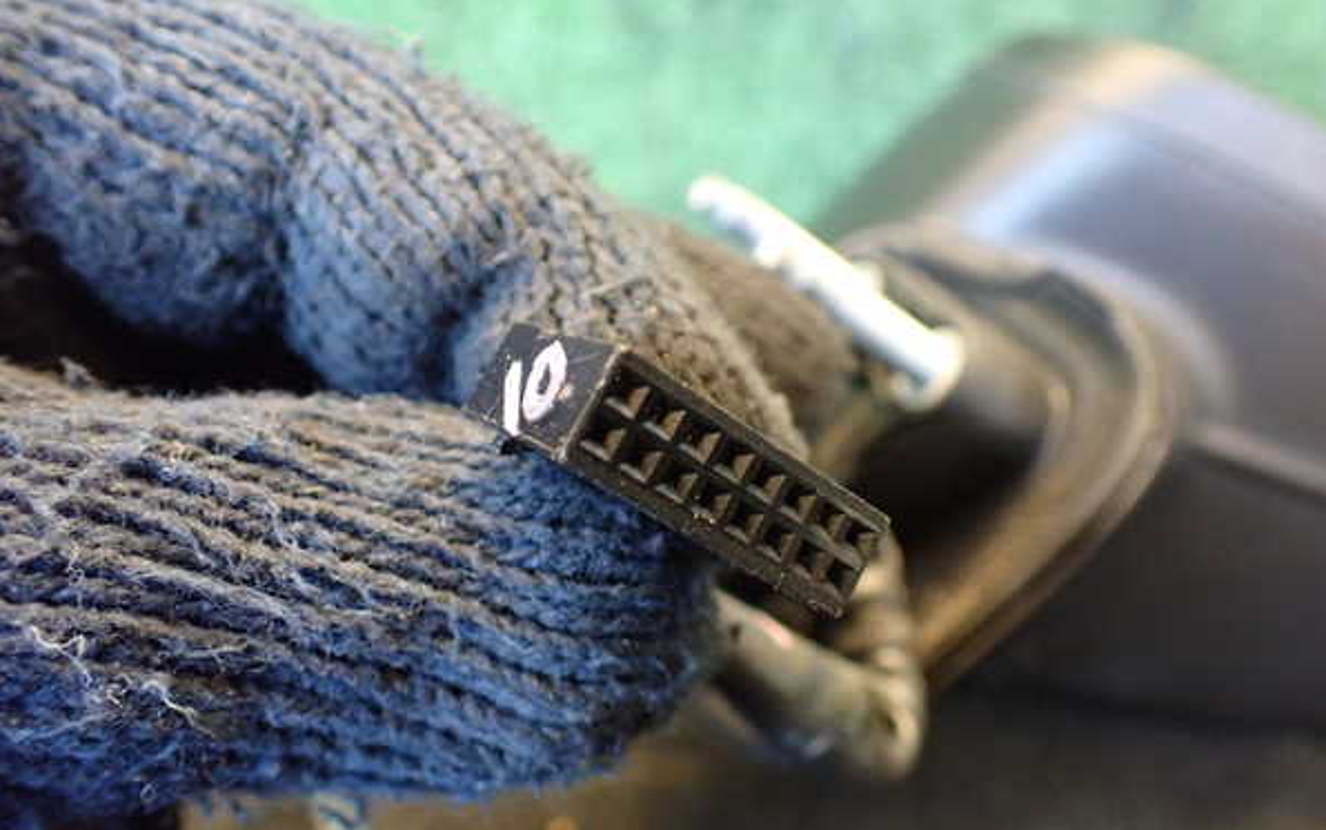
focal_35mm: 32
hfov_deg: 59.6
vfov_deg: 39.5
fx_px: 1157
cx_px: 665
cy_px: 427
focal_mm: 5.4
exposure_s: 1/30
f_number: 2.3
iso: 800
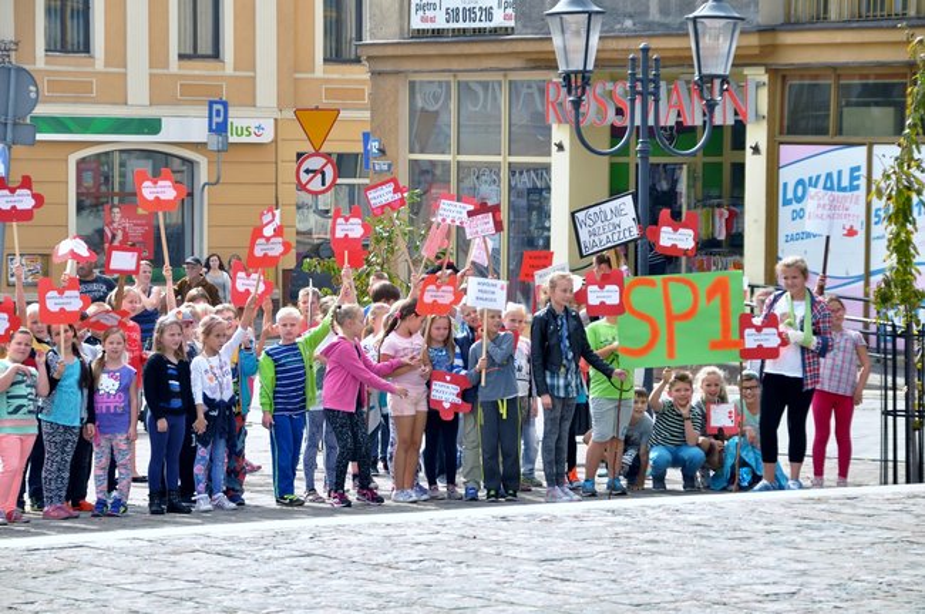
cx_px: 462
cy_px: 307
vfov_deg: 9.3
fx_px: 3771
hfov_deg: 14.0
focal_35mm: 147
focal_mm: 98
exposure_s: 1/800
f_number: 7.1
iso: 500
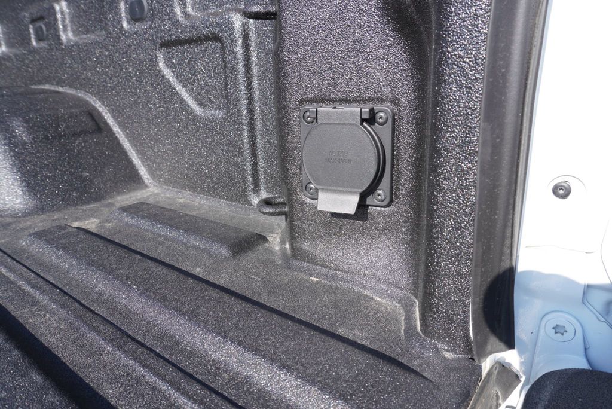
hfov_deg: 73.7
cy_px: 204
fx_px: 408
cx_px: 306
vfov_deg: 53.2
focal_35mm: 24
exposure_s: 1/100
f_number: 7.1
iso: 100
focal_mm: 16
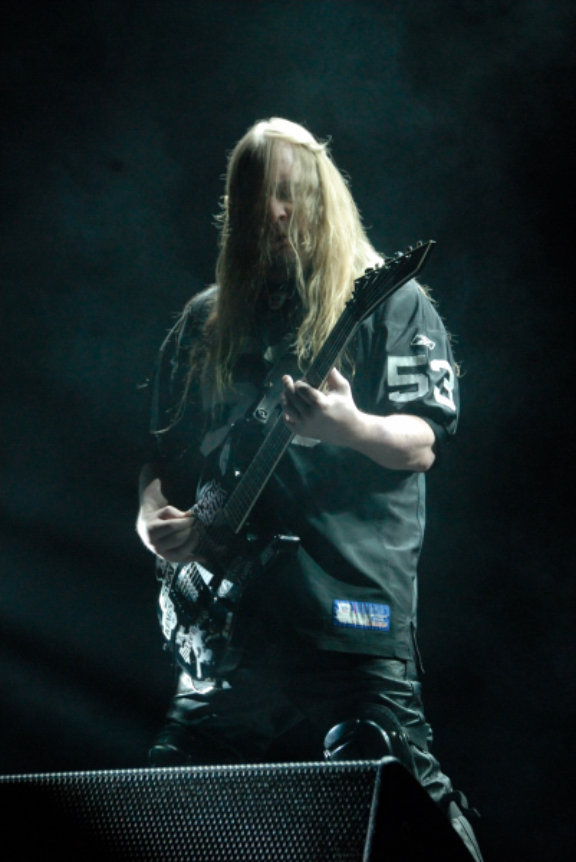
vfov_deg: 16.6
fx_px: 2947
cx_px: 288
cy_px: 431
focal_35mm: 123
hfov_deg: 11.2
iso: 1000
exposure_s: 1/80
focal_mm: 82
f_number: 6.3
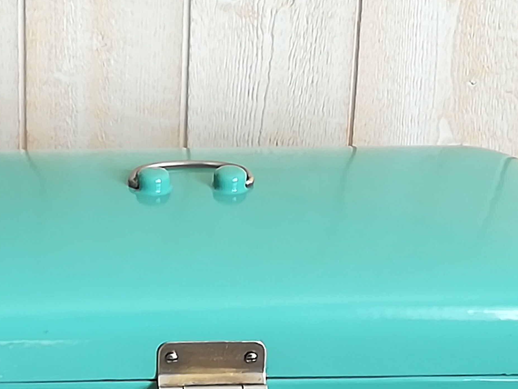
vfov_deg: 11.2
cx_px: 197
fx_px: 1975
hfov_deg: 14.9
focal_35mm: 132
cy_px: 278
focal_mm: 3.83
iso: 125
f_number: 2.2
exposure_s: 1/30
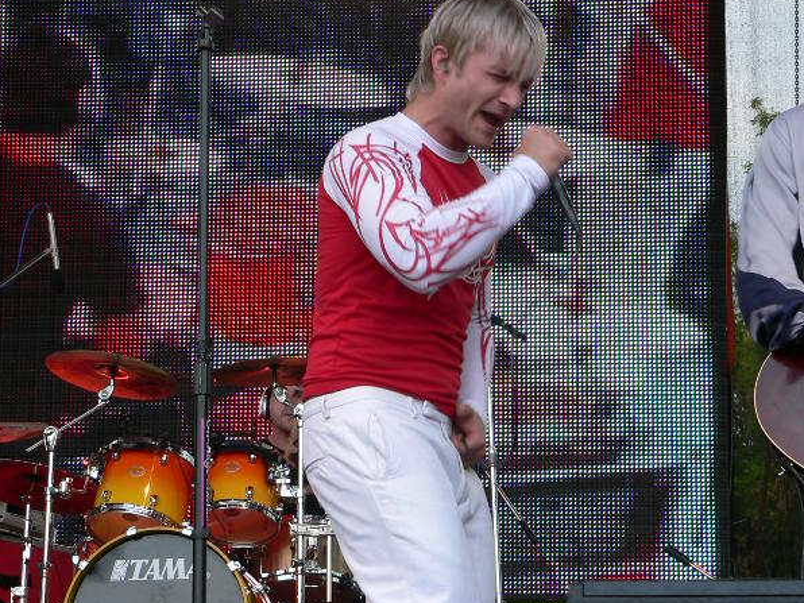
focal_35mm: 94
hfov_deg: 20.9
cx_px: 402
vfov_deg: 15.7
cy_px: 425
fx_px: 2183
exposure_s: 1/125
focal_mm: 11.6
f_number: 4
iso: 100
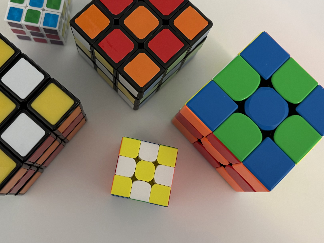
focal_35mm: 46
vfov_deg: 31.3
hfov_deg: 41.0
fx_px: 431
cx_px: 129
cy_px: 84
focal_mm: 5.96
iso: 250
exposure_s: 1/60
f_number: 1.6
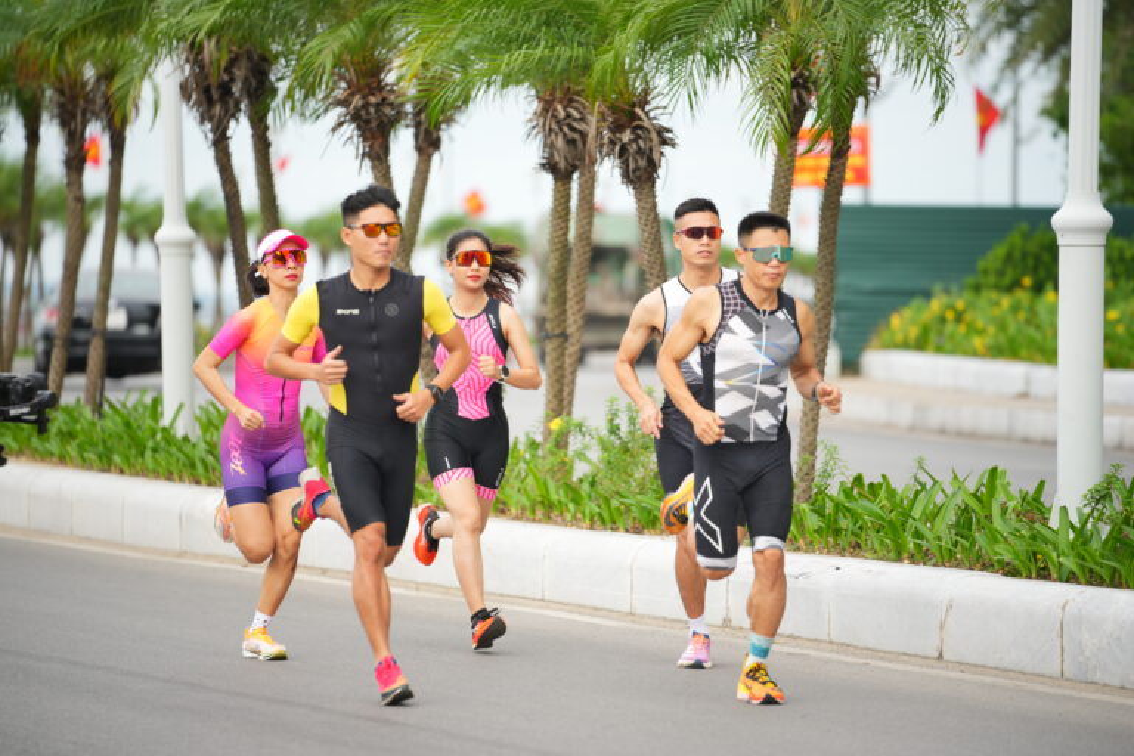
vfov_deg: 6.9
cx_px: 567
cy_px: 378
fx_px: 6300
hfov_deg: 10.3
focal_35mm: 200
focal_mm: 200
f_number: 2.8
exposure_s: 1/640
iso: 200
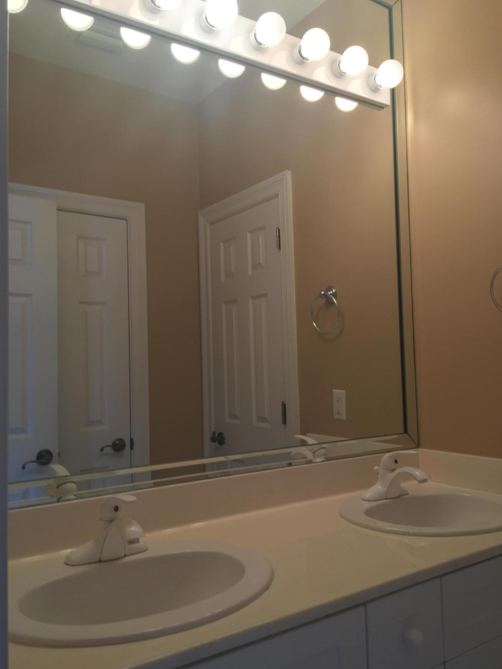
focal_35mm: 29
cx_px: 251
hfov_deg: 48.2
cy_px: 334
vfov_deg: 61.7
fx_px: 561
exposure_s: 1/40
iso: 25
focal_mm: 4.15
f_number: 2.2
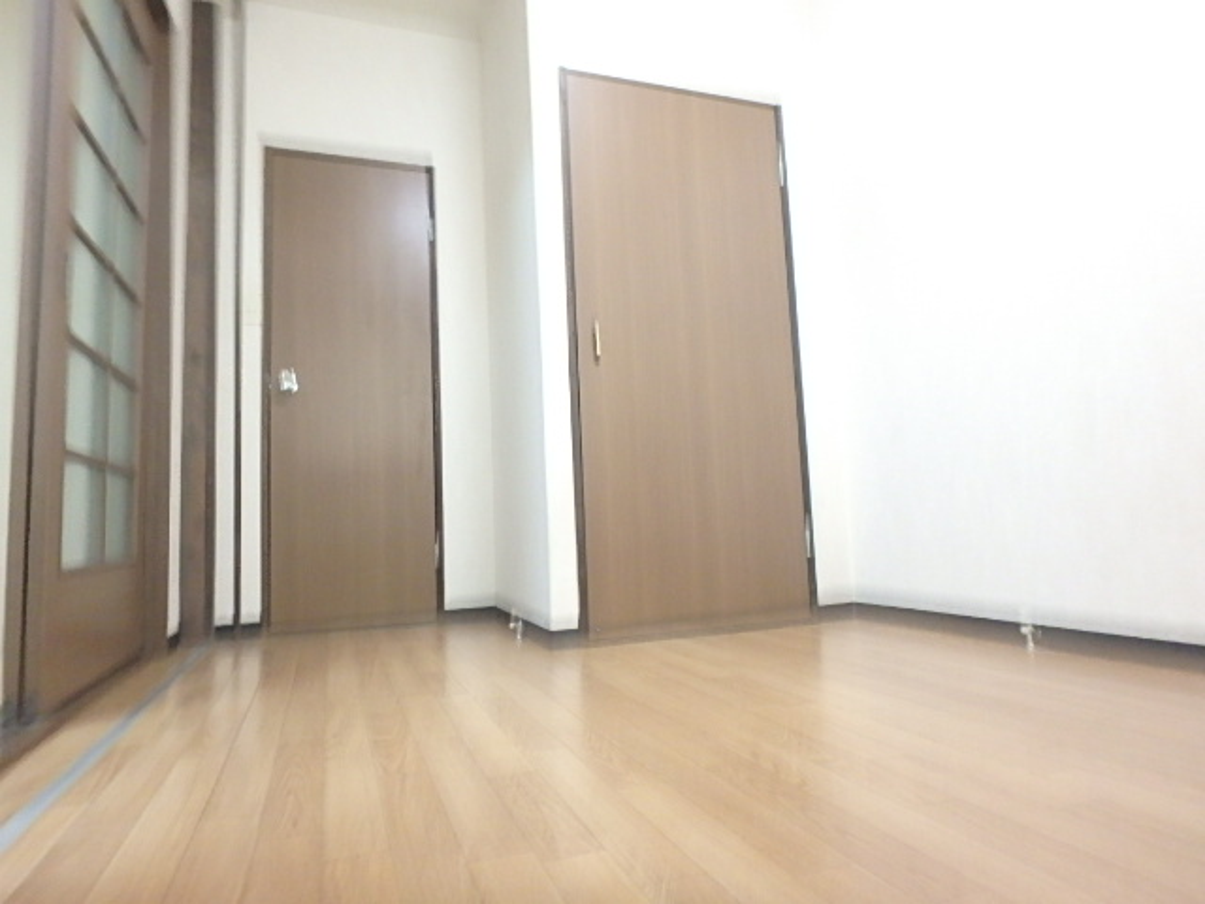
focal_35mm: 21
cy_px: 452
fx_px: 731
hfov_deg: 79.0
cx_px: 602
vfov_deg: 63.4
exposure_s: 1/13
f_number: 3.5
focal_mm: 3.7
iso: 800
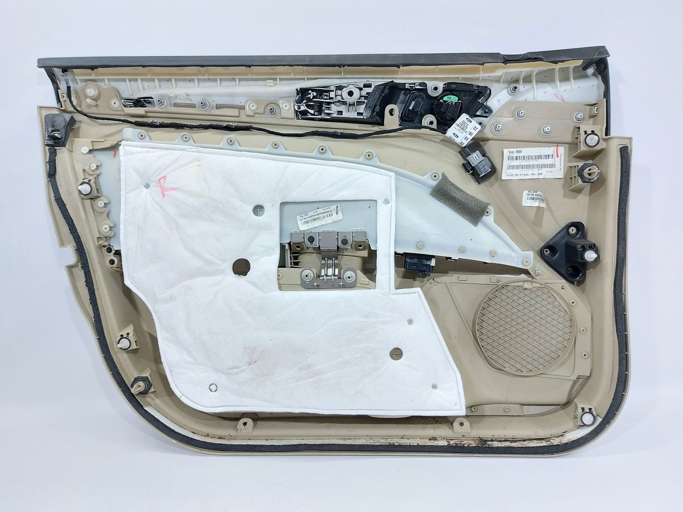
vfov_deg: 56.8
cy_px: 256
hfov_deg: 71.6
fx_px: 473
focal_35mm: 24
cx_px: 342
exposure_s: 1/50
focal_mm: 5.23
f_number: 1.8
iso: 125
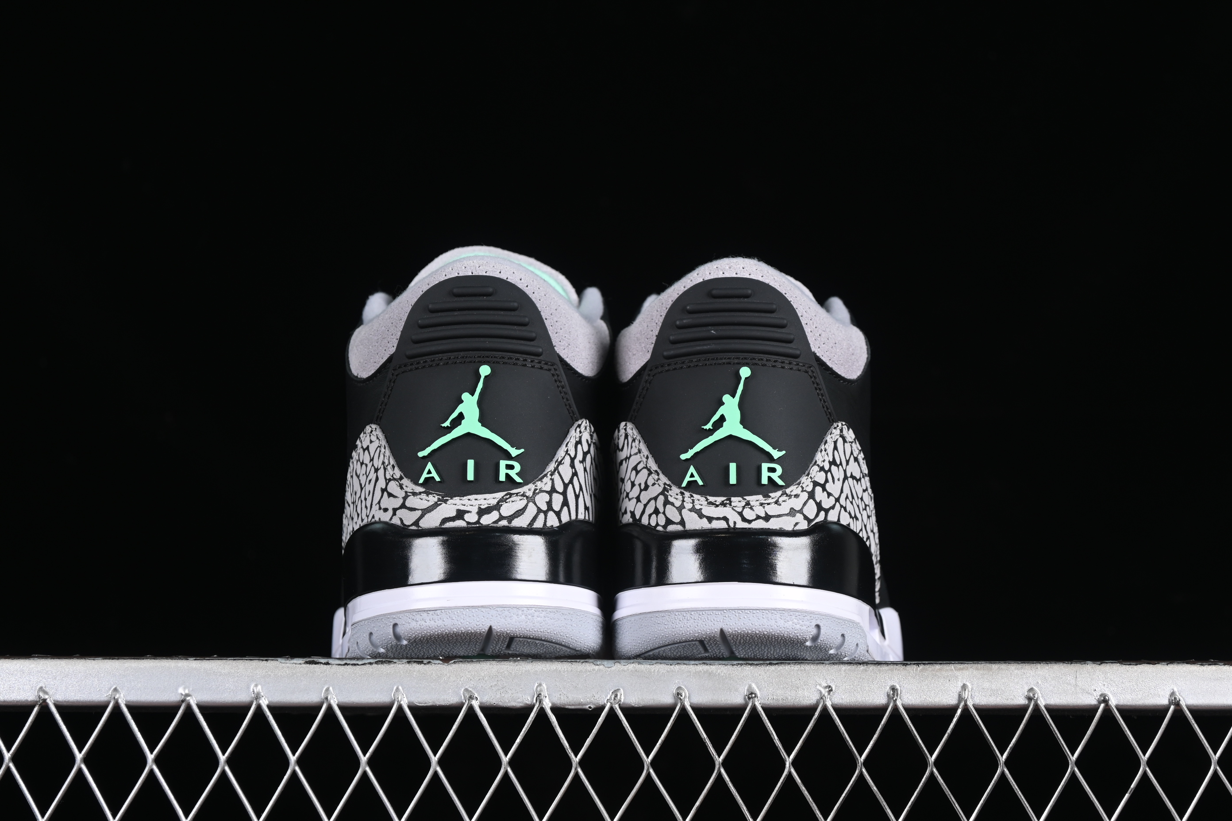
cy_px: 410
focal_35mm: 75
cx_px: 616
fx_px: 2566
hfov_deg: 27.0
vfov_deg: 18.2
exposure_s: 1/60
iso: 160
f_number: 6.3
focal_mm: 50
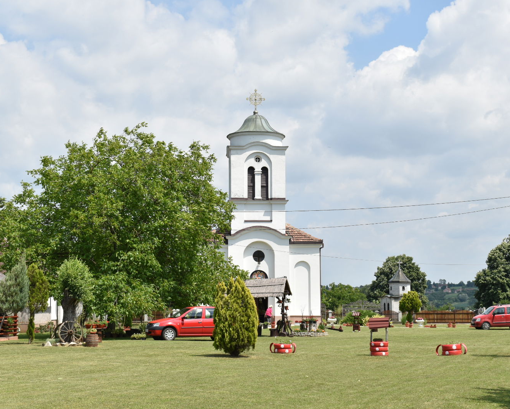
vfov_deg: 25.6
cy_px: 205
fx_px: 899
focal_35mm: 60
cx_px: 282
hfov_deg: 31.6
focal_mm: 35
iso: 100
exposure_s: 1/250
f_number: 8
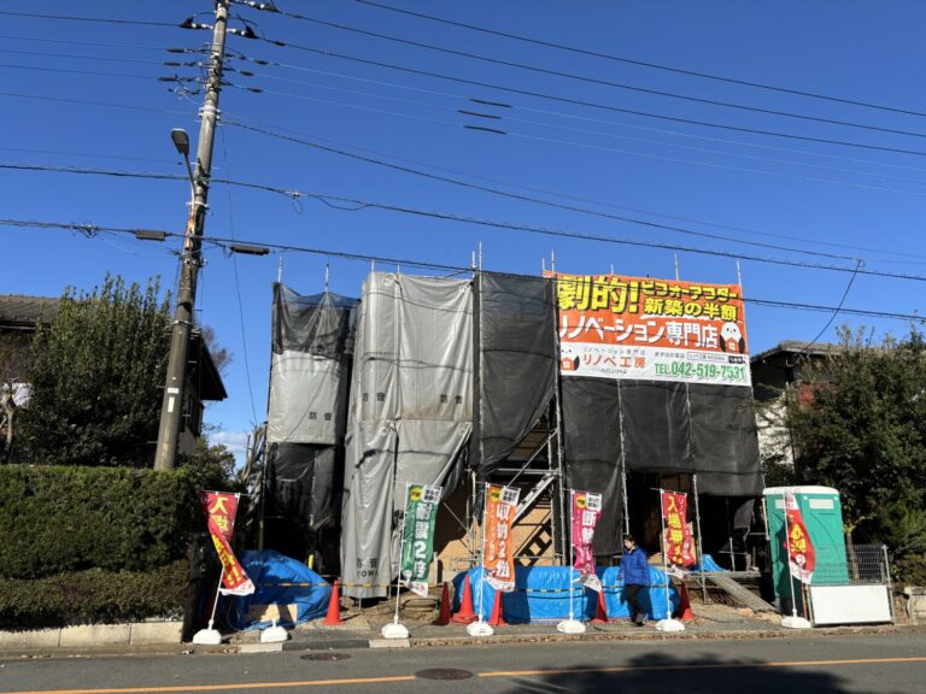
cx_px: 463
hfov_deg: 67.3
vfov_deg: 53.1
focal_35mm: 26
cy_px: 347
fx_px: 696
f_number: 1.6
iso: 50
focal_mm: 5.96
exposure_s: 1/3311
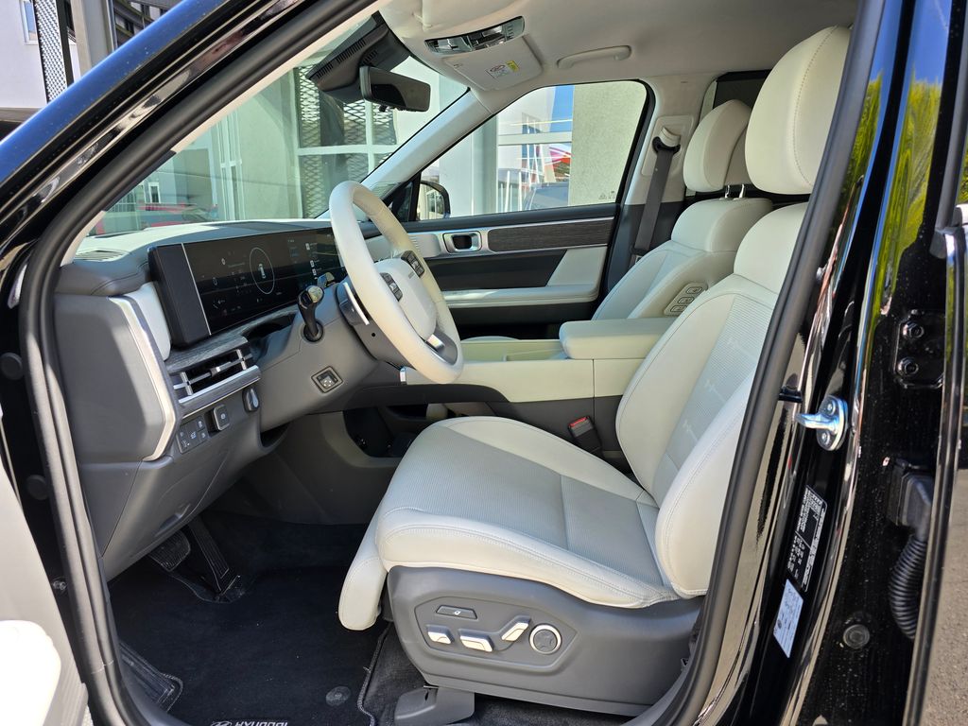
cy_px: 363
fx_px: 643
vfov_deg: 58.9
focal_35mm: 23
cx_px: 484
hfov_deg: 73.9
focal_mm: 6.3
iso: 40
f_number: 1.7
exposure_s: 1/180
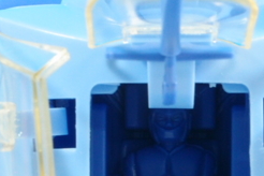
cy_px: 144
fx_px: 1760
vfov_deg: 5.7
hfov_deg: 8.6
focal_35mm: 240
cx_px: 156
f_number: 8
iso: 100
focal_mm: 15.27
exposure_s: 1/2
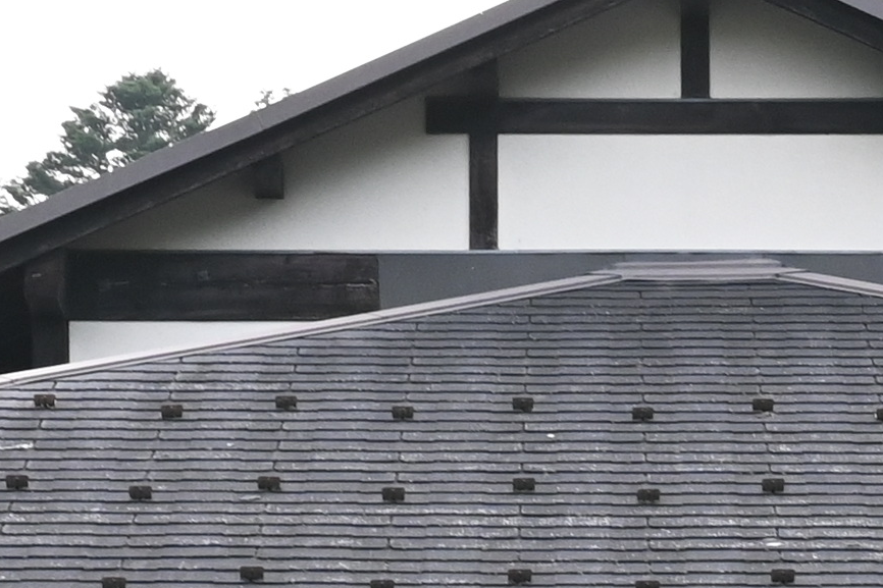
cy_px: 1025
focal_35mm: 270
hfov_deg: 7.6
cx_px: 675
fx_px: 6621
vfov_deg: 5.0
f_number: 8
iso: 500
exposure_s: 1/100
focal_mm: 28
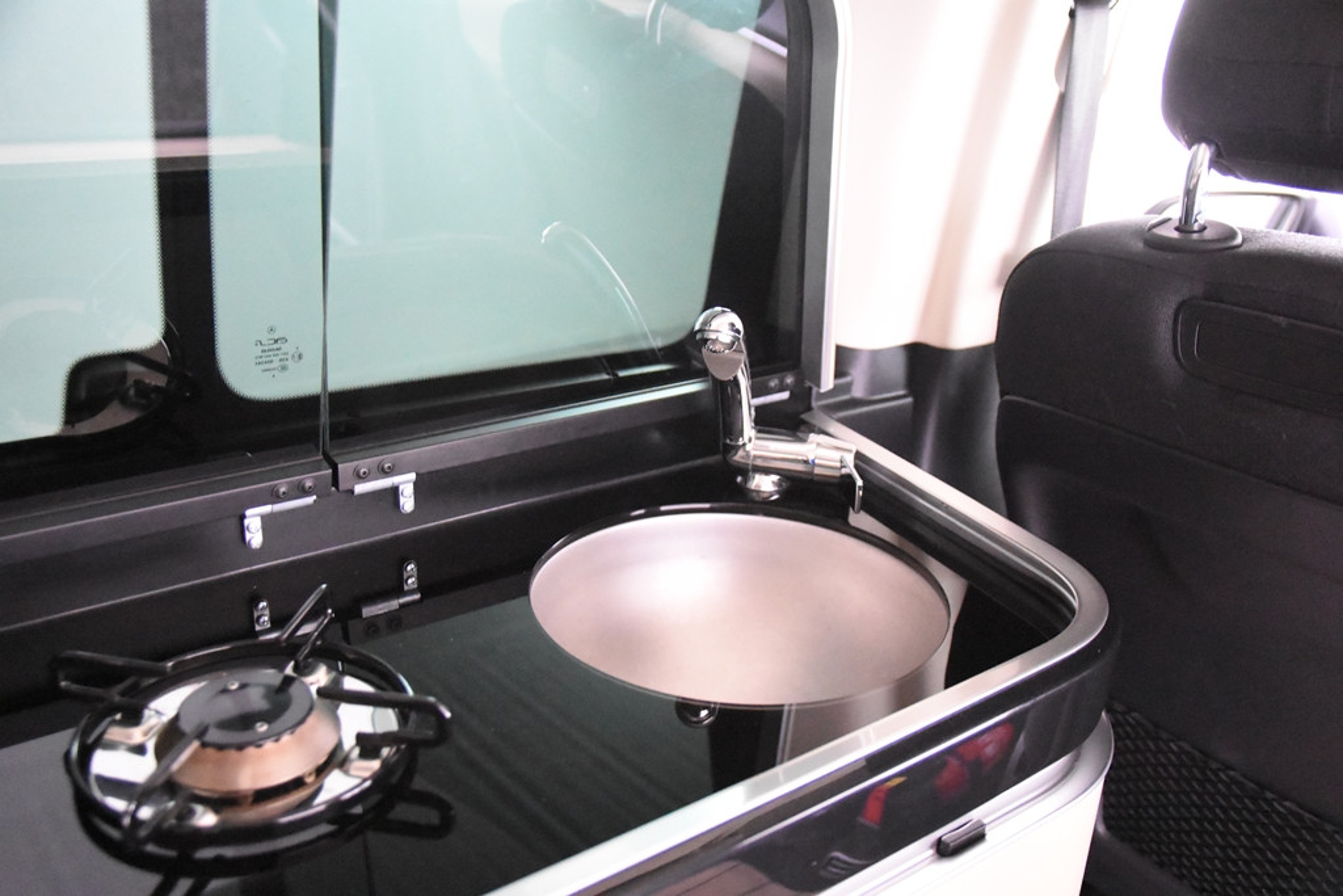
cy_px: 448
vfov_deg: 40.0
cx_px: 672
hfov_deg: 57.2
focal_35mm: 33
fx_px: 1231
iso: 12800
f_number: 3
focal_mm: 22
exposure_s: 1/25
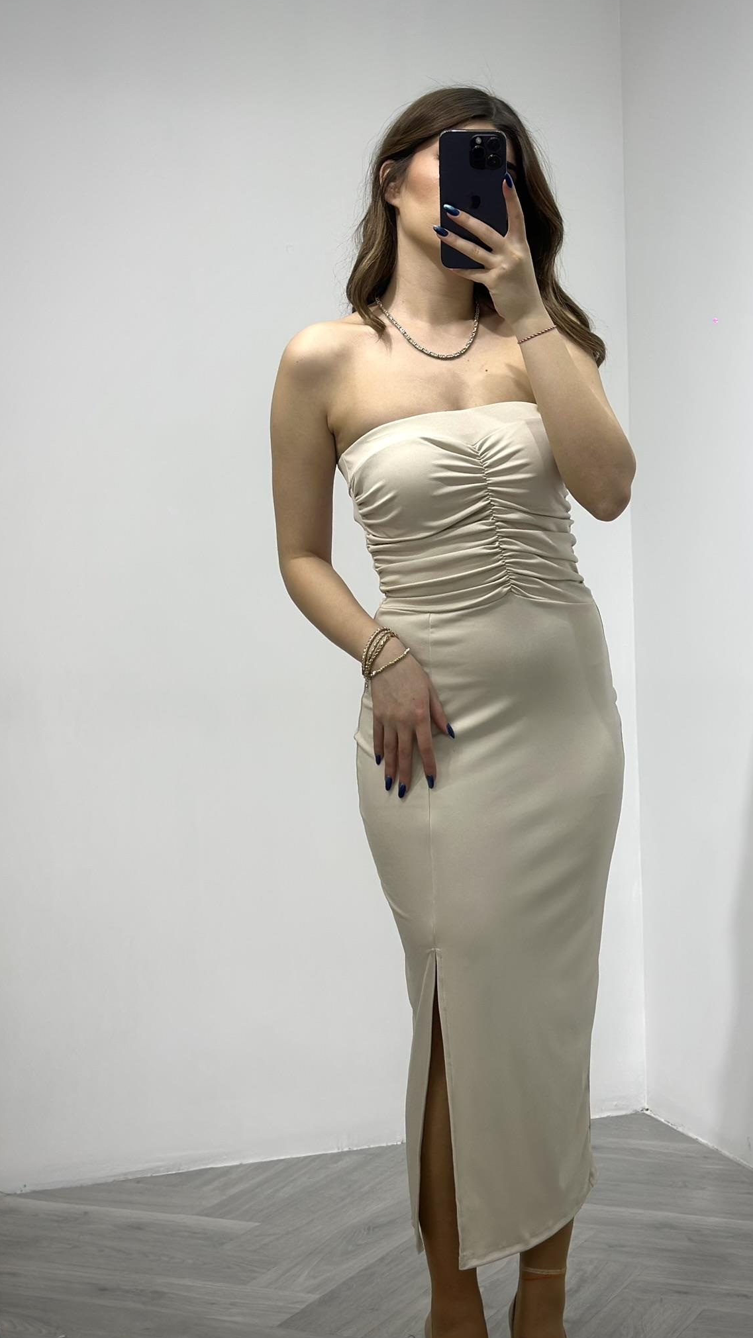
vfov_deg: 39.2
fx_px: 1881
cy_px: 668
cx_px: 506
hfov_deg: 22.5
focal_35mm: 53
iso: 80
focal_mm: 6.86
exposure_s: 1/439
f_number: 1.78
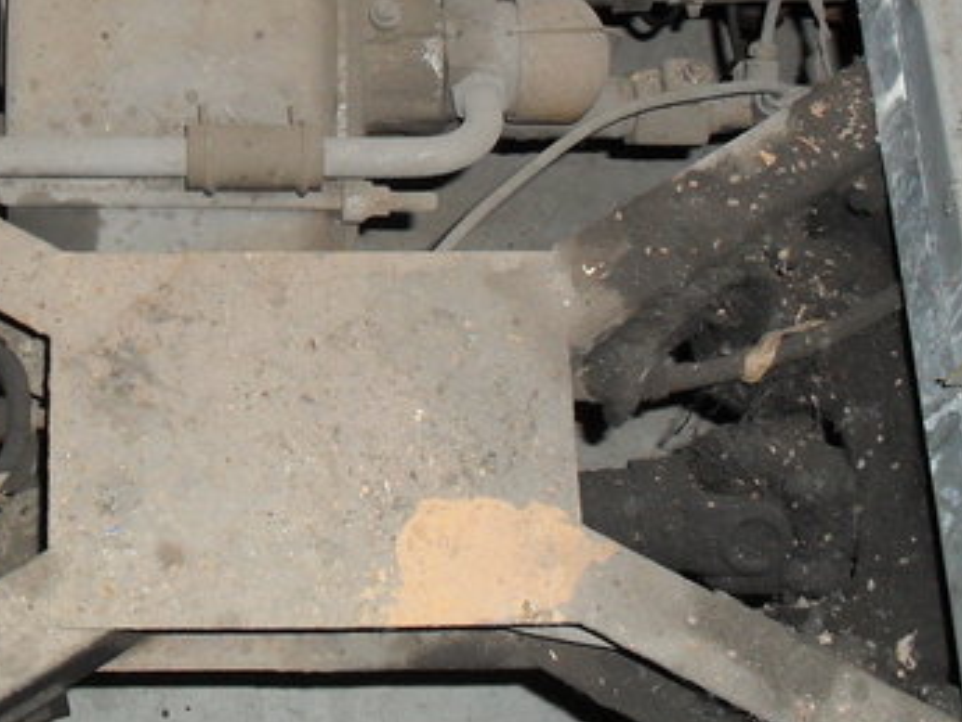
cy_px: 127
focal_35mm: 71
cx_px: 220
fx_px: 1974
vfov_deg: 20.5
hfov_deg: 27.0
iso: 200
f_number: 3.2
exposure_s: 1/45
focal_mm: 6.3
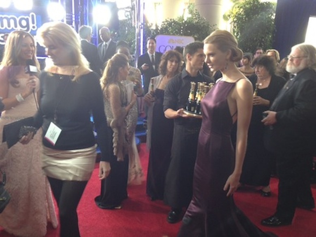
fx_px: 301
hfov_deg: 55.4
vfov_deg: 42.9
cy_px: 118
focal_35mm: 33
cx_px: 158
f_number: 2.4
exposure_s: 1/30
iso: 50
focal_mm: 4.13
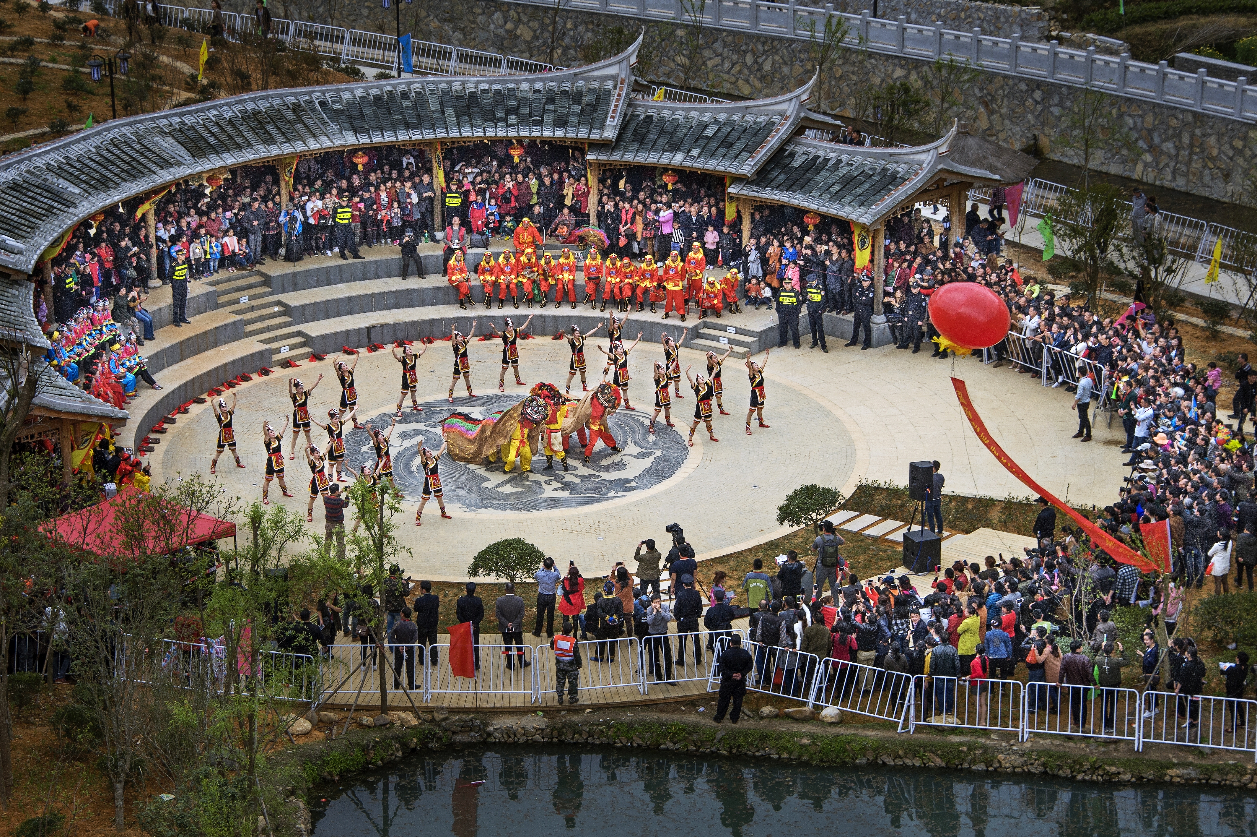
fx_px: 3664
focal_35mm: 105
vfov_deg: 13.0
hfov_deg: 19.5
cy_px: 418
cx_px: 628
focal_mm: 105
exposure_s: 1/500
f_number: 8
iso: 320
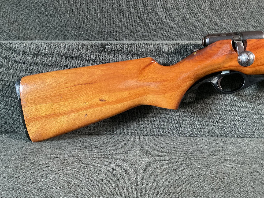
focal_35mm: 29
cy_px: 99
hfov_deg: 61.7
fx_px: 221
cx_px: 132
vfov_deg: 48.2
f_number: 1.8
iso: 160
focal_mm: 3
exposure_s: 1/60
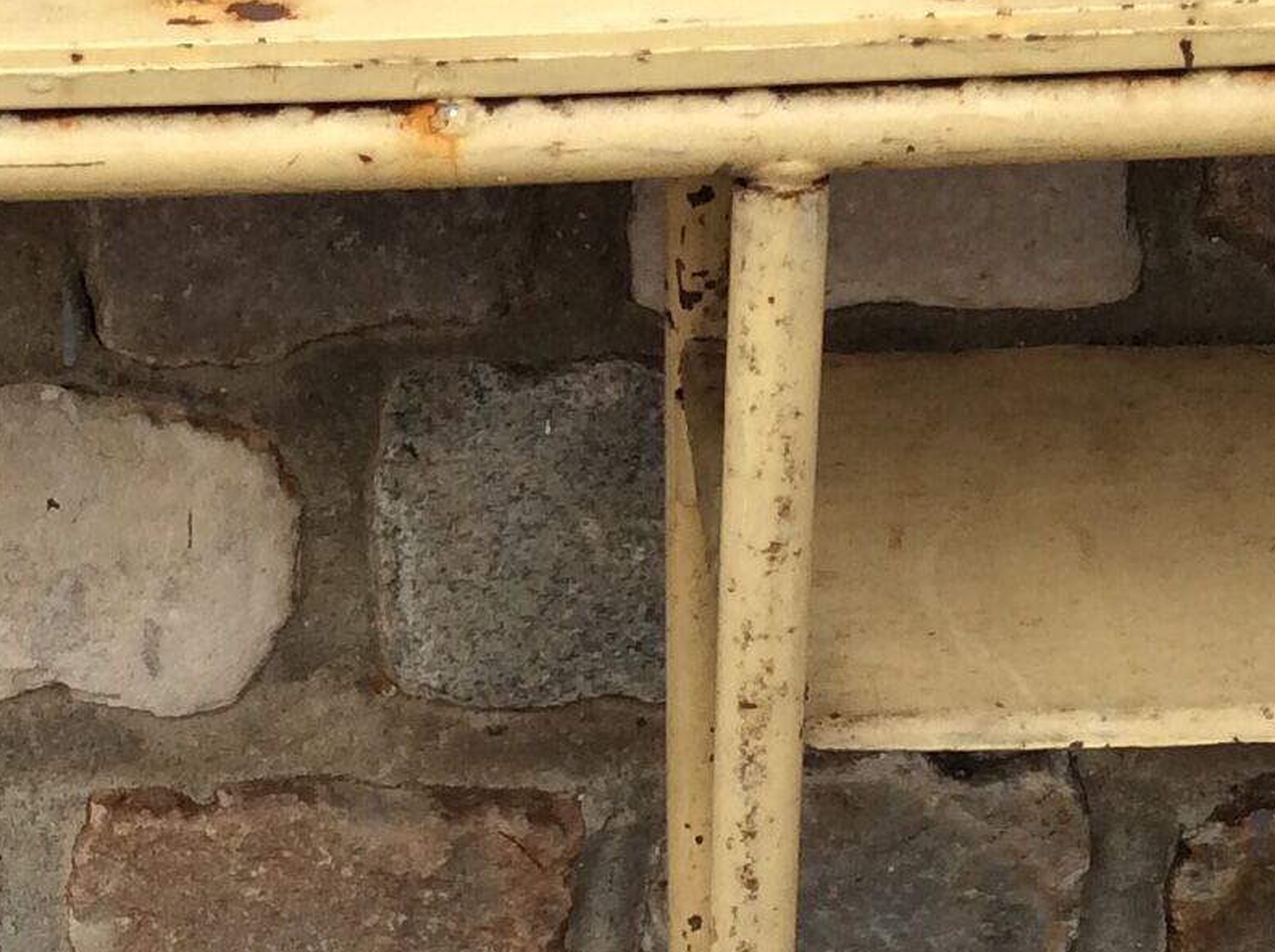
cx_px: 226
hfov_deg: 18.5
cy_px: 1002
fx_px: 3862
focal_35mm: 105
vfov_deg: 13.8
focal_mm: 3.3
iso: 32
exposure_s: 1/314
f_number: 2.4
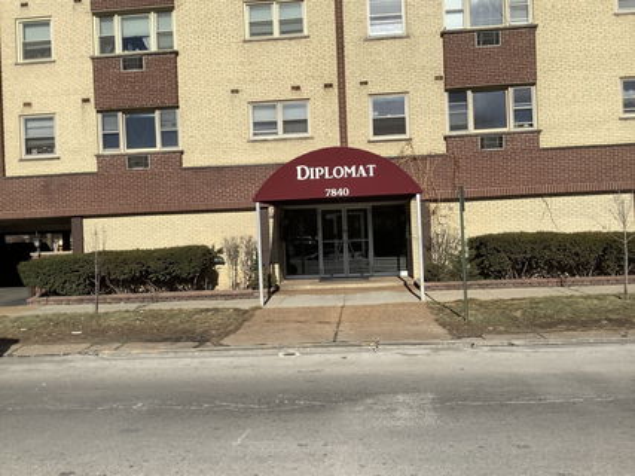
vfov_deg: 45.4
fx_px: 569
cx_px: 318
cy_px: 238
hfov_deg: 58.4
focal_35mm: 31
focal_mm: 3.3
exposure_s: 1/2915
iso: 25
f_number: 2.4
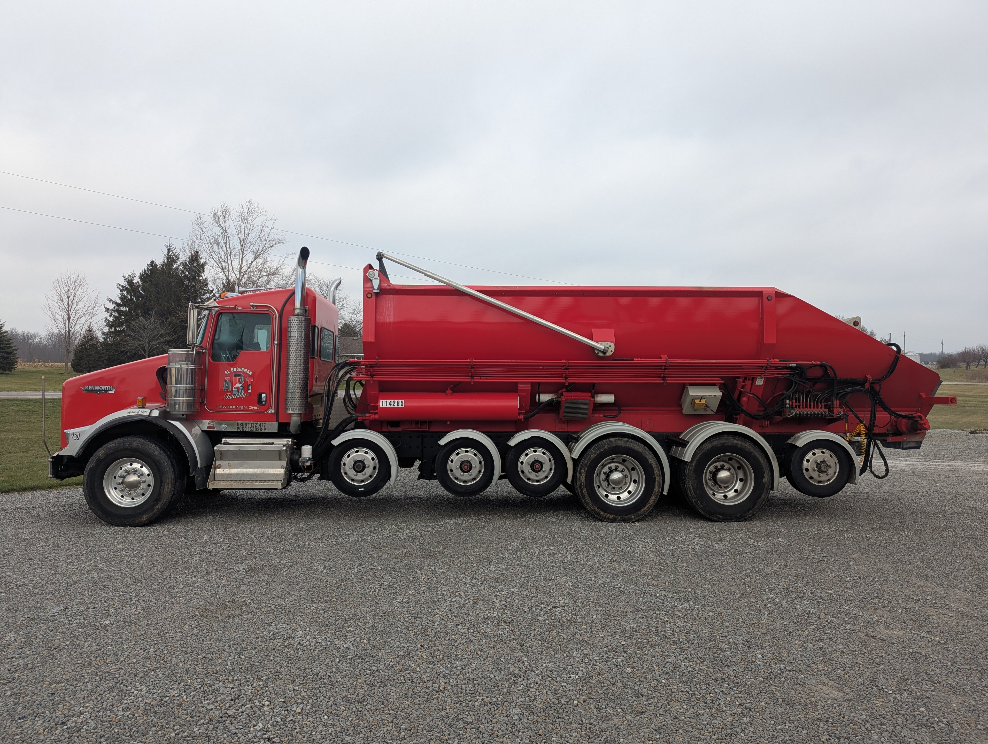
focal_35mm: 24
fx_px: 686
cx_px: 494
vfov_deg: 56.9
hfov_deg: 71.5
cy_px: 372
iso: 54
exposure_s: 1/625
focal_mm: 6.81
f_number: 1.85
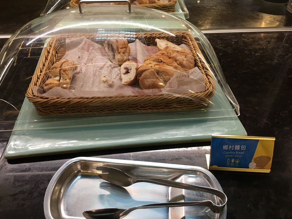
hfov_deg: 61.7
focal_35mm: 29
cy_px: 110
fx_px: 245
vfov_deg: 48.2
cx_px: 146
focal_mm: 4.15
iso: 32
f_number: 2.2
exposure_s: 1/17
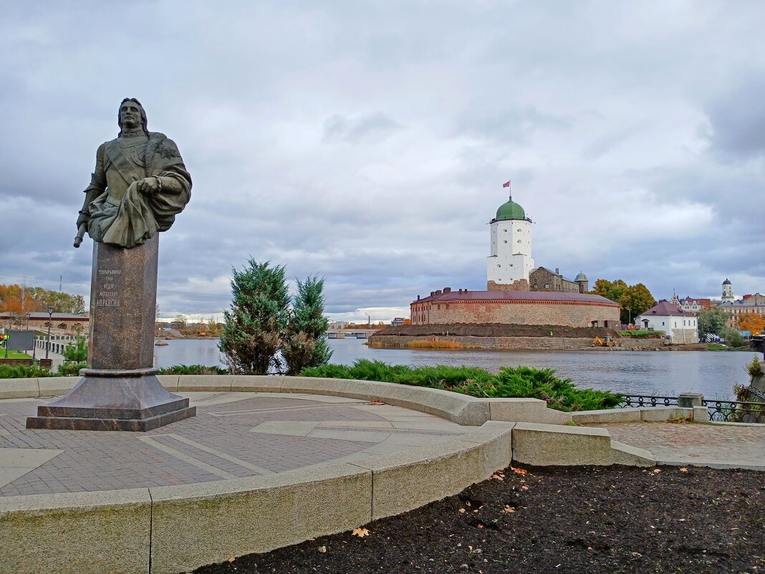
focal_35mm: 26
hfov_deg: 67.3
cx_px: 382
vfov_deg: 53.1
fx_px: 575
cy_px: 287
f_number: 1.8
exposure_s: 1/136
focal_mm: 3.98
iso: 20
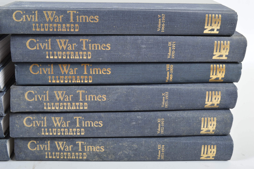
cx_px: 127
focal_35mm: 44
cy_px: 84
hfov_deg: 45.0
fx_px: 307
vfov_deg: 30.8
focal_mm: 29
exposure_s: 1/160
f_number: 11
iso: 100
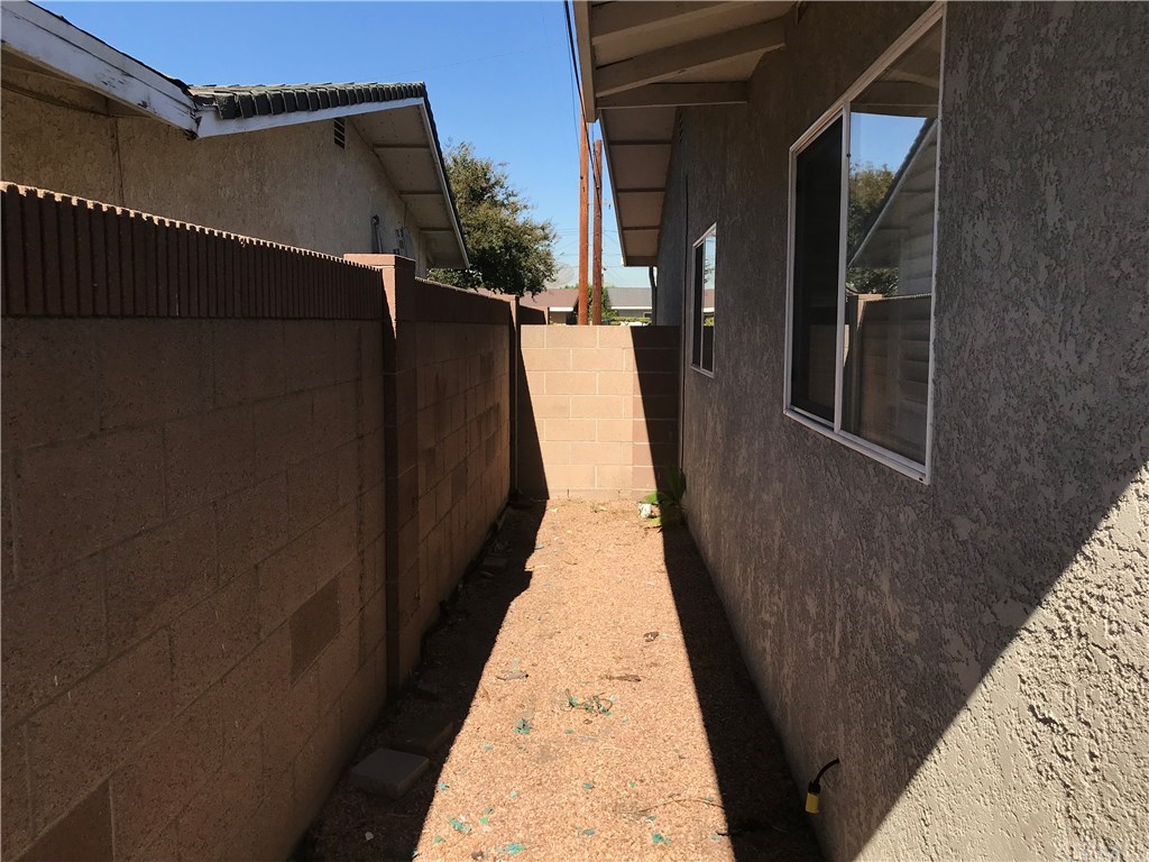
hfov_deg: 63.4
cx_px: 574
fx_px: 929
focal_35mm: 28
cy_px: 431
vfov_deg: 49.7
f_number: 1.8
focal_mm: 3.99
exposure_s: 1/2591
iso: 20
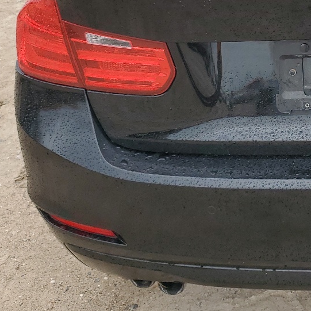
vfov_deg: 24.2
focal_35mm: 68
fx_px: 691
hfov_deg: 23.5
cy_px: -2
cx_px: 360
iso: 50
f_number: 1.5
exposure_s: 1/714
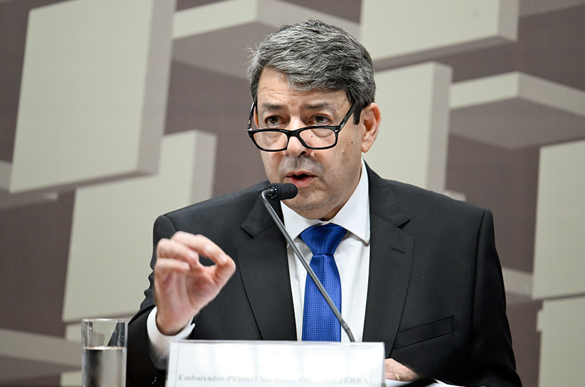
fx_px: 6488
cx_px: 292
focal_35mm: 400
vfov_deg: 3.4
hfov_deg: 5.2
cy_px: 194
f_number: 4.5
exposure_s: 1/160
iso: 4000
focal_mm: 400
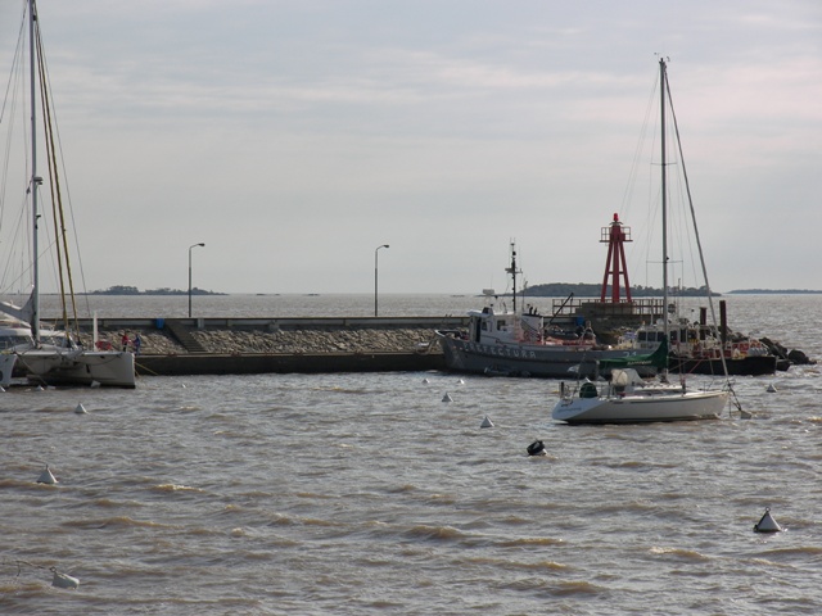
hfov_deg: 14.1
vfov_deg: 10.6
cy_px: 308
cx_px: 411
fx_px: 3324
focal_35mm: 140
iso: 50
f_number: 4.1
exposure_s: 1/800
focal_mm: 29.4
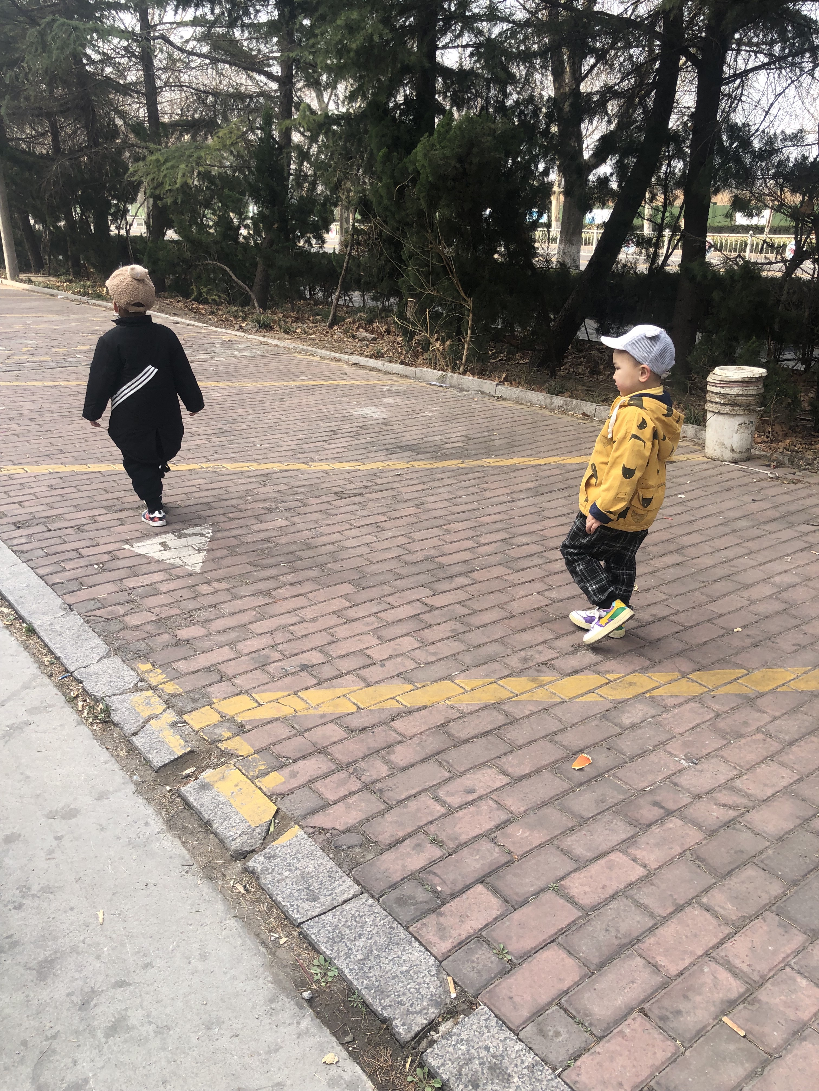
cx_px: 410
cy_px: 546
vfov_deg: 63.4
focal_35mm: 28
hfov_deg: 49.7
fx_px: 883
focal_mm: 4
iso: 20
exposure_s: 1/343
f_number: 1.8
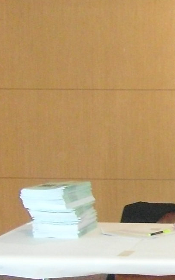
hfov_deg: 9.7
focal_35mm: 120
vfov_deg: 17.3
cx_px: 411
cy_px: 188
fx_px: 916
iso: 100
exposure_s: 1/45
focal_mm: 6
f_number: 3.5
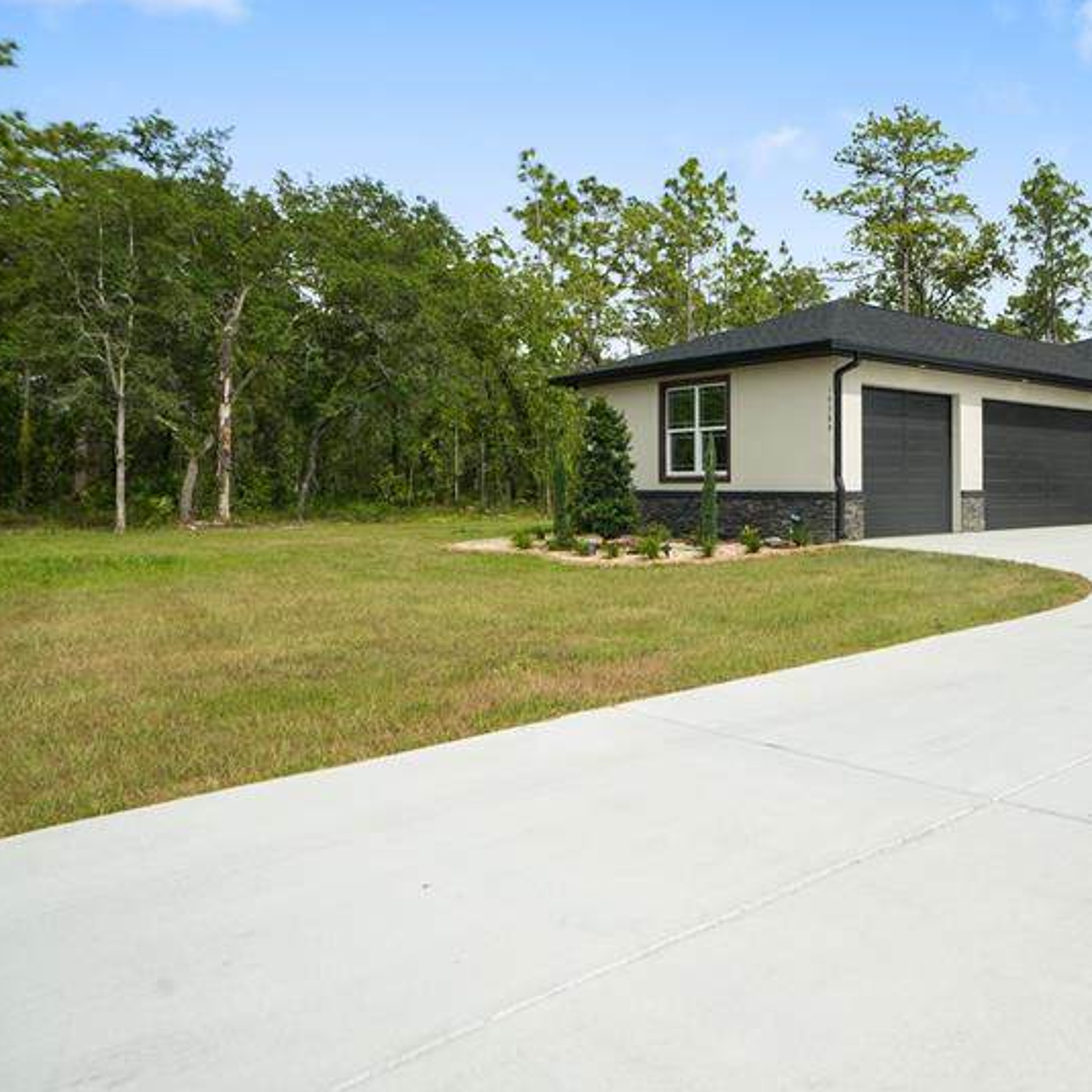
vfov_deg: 60.6
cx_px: 1006
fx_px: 928
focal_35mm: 26
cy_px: 451
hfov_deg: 52.6
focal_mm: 16
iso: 1000
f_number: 9
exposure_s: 1/320
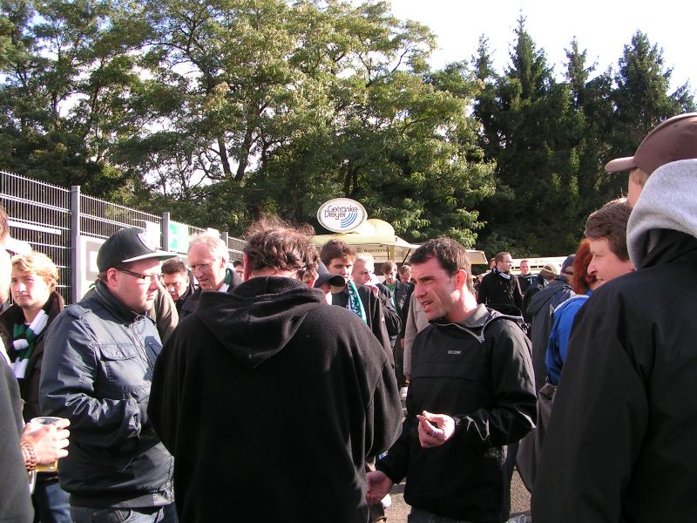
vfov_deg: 37.7
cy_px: 262
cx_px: 348
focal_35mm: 38
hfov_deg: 49.0
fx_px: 765
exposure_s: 1/160
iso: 50
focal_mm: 5.8
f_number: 5
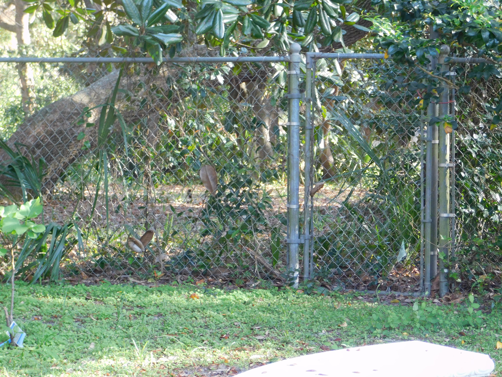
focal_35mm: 134
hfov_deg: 14.7
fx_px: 1943
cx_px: 251
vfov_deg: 11.1
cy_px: 188
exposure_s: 1/30
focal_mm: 23.7
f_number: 5
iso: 200
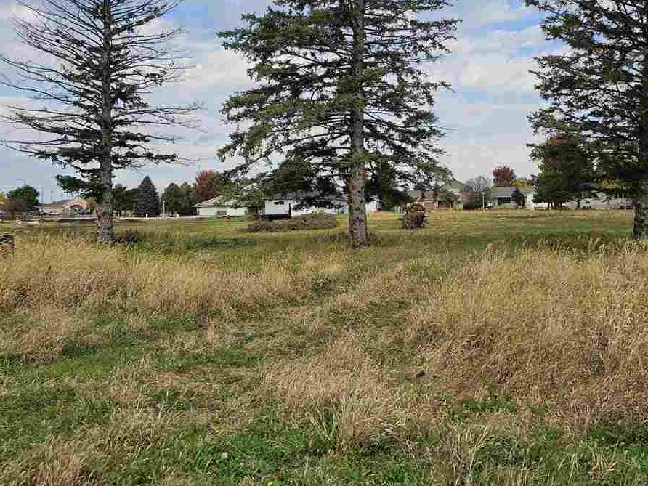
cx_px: 382
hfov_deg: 55.0
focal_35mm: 33
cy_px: 203
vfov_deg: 42.8
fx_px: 618
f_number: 1.7
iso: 10
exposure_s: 1/425
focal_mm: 6.3
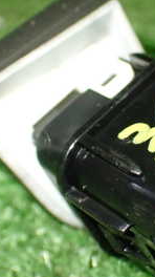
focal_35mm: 109
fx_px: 798
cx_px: 131
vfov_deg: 19.6
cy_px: 151
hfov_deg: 11.0
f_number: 2.9
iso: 800
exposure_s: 1/60
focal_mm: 7.84
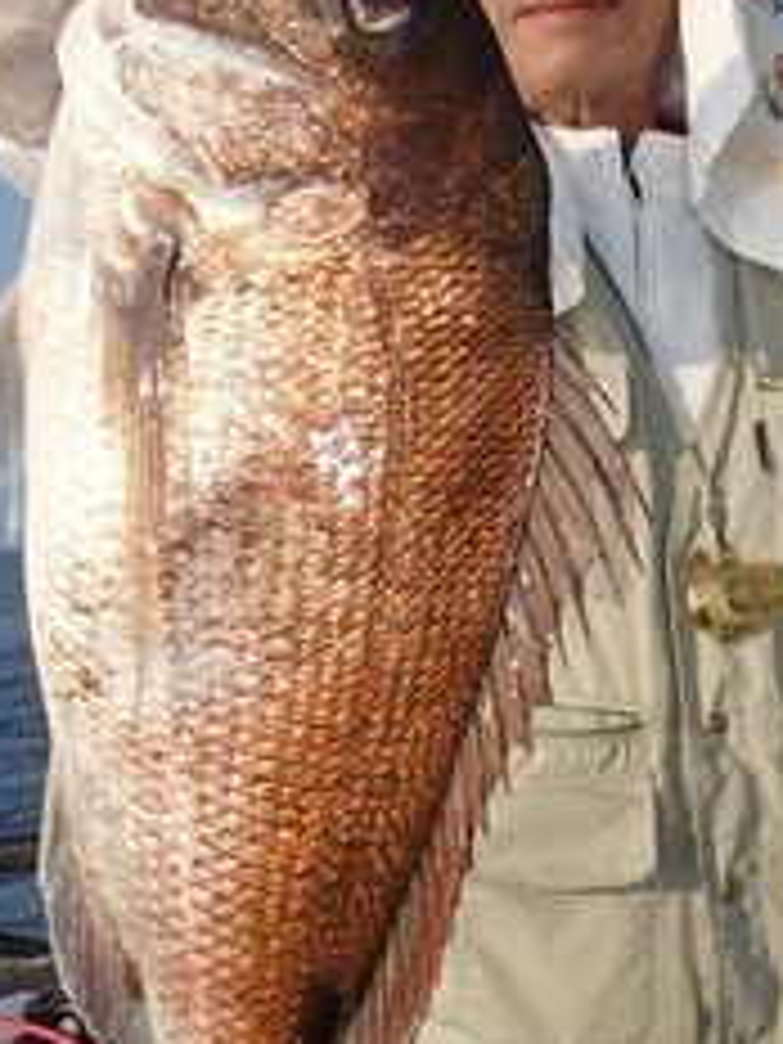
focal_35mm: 58
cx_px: 500
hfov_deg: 25.1
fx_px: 1749
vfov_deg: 33.2
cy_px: 522
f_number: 11
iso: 100
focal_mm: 5
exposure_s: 1/125
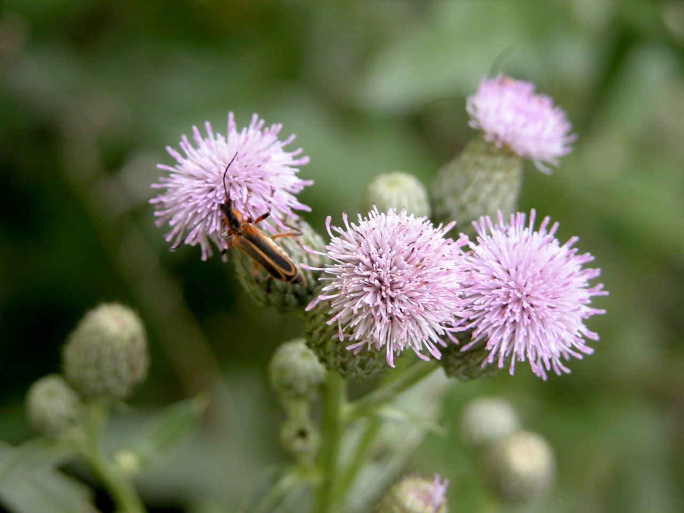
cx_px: 342
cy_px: 256
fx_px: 2470
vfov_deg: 11.9
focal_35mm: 125
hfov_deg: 15.8
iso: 100
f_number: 3.8
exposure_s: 1/48.3
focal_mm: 31.9
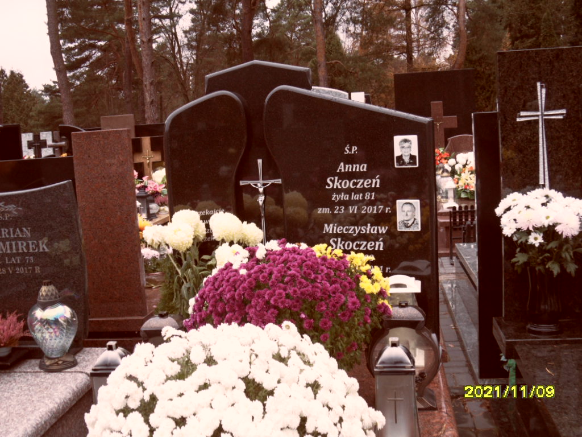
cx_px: 291
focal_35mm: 40
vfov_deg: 36.0
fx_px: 673
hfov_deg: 46.8
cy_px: 218
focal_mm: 6.5
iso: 100
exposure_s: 1/60
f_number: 3.6
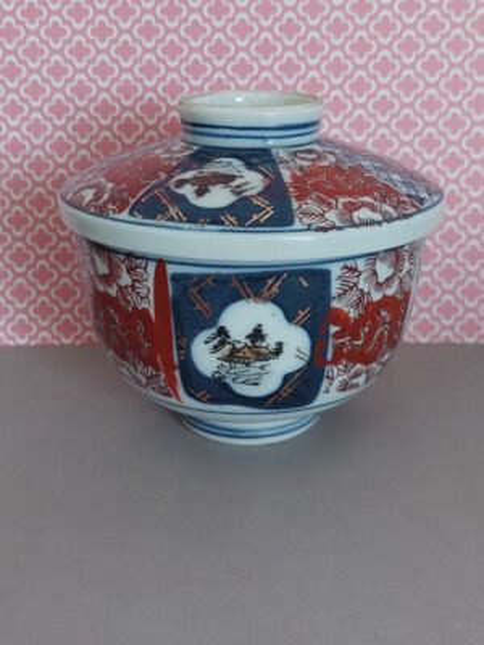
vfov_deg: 71.6
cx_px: 242
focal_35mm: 24
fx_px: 447
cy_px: 322
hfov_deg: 56.8
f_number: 1.8
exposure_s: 1/25
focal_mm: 5.23
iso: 640
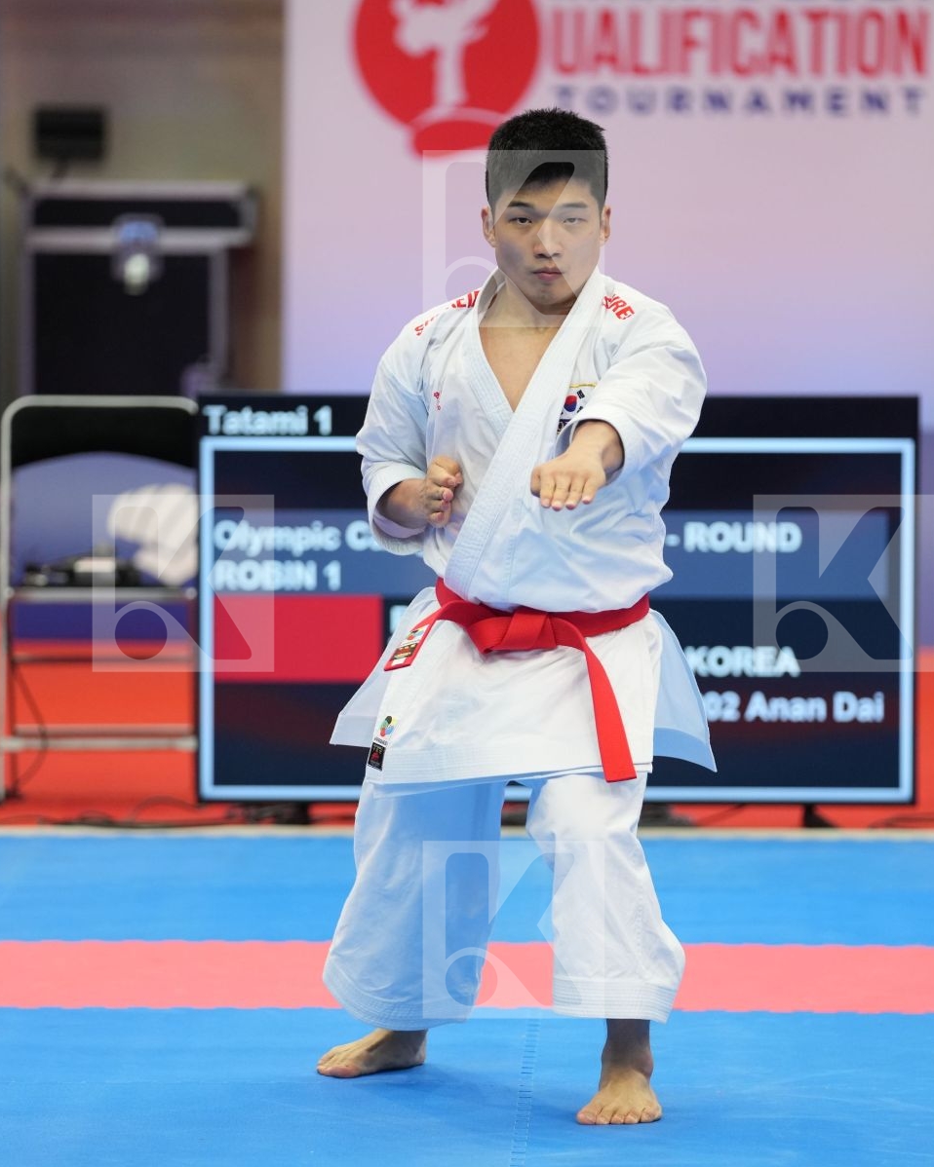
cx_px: 514
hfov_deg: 6.3
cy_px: 584
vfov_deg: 7.9
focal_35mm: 244
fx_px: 8433
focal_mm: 173
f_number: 2.8
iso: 1250
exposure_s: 1/500
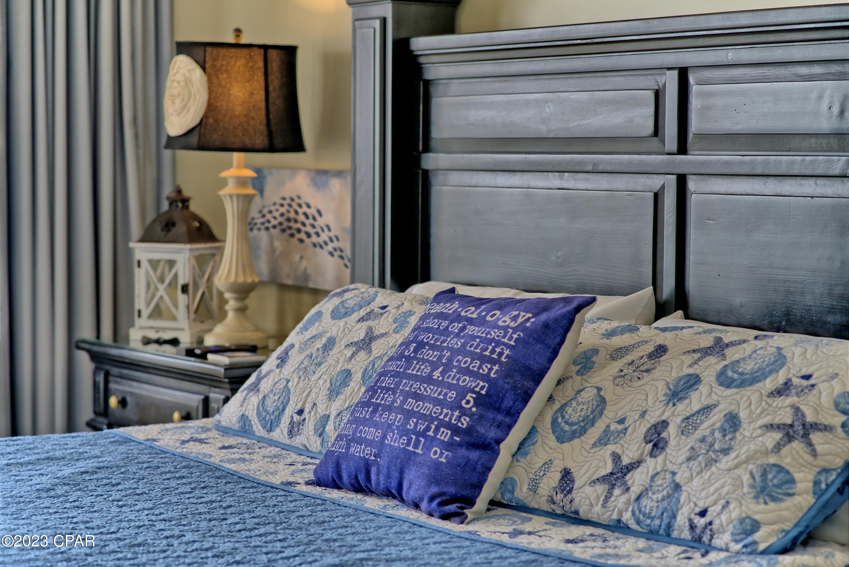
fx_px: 2005
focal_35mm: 85
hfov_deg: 23.9
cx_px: 424
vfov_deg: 16.1
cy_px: 284
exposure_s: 1/200
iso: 500
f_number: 4
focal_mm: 85
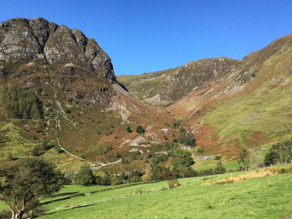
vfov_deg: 48.2
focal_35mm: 29
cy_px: 110
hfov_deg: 61.7
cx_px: 146
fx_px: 245
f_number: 2.2
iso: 25
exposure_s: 1/1083
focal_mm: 4.15
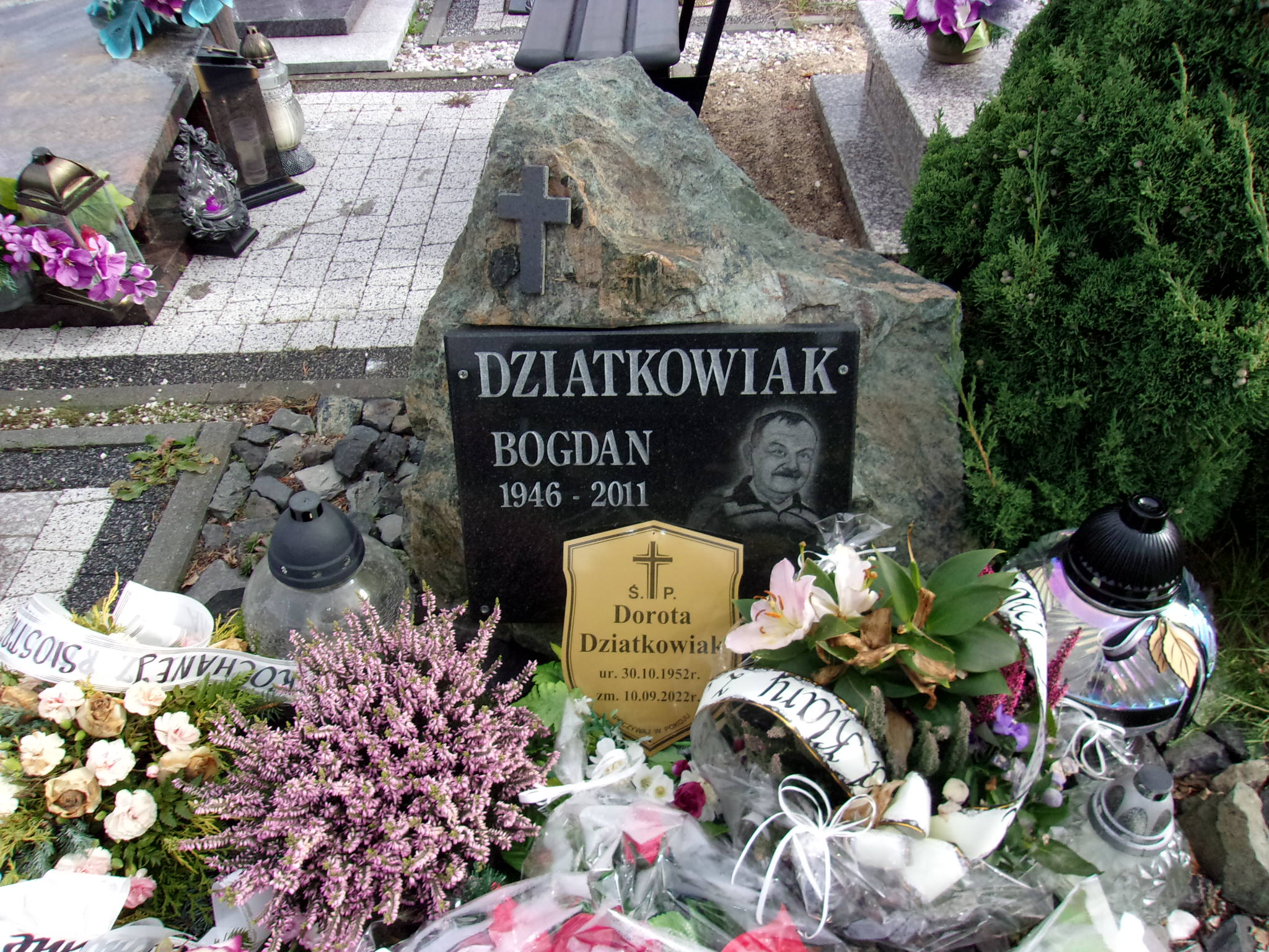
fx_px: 990
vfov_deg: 51.4
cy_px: 476
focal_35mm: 27
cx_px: 634
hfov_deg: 65.3
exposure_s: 1/90
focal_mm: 4.9
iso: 200
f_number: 10.4
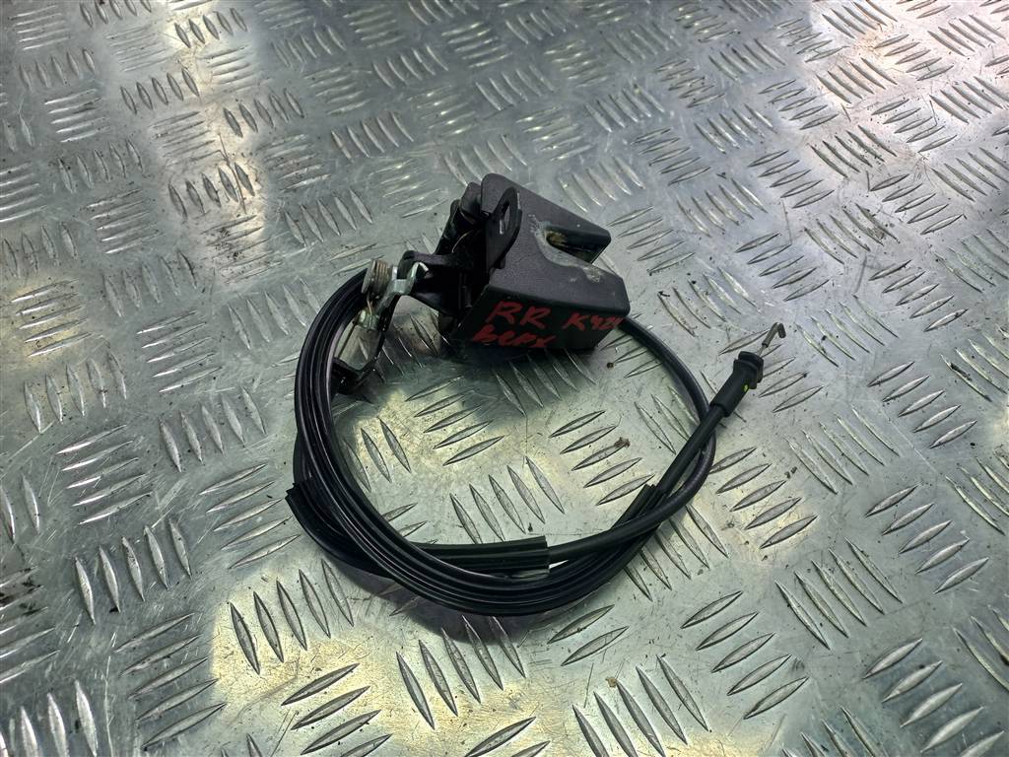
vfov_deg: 54.9
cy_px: 378
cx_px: 504
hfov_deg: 69.4
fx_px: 729
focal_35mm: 25
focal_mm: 4.6
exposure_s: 1/50
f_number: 1.8
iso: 25
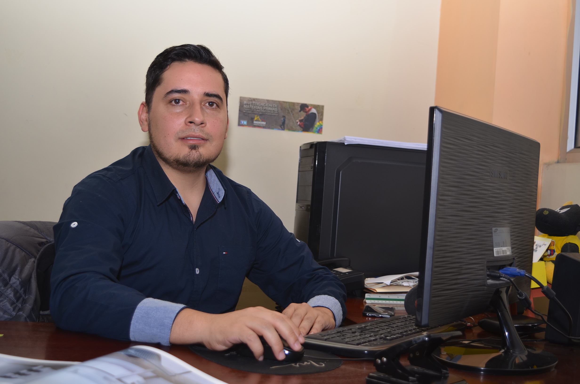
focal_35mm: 46
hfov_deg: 42.4
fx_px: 748
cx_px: 290
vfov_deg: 28.8
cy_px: 192
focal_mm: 31
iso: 160
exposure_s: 1/200
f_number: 4.5
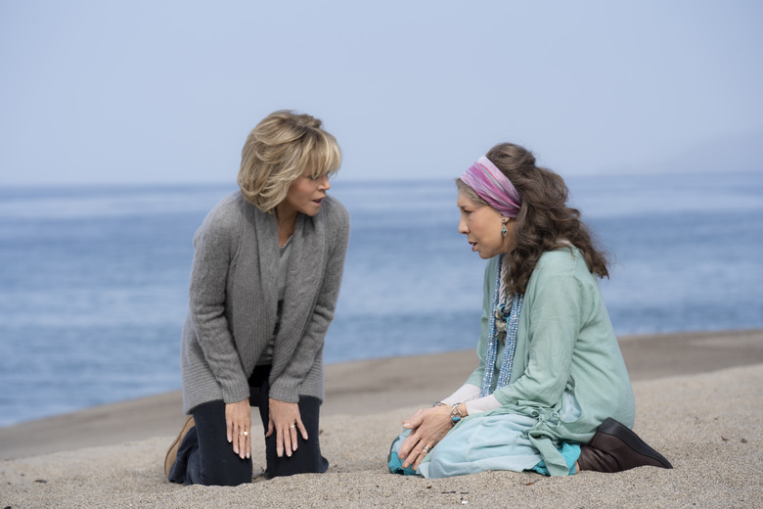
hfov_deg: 11.2
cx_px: 382
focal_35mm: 184
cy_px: 254
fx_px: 3899
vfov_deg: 7.5
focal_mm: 184
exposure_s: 1/250
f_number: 7.1
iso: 100
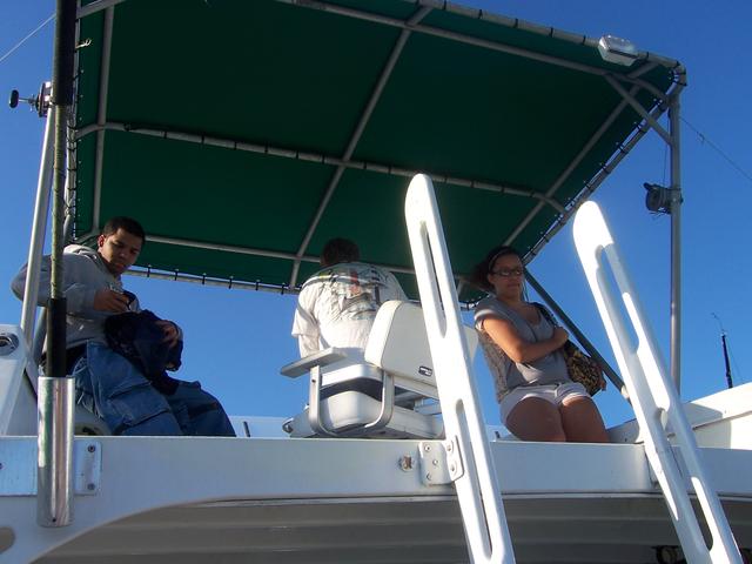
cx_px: 376
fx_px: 782
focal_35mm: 36
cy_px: 282
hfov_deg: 51.4
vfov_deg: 39.7
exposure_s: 1/350
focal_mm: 6
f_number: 4.8
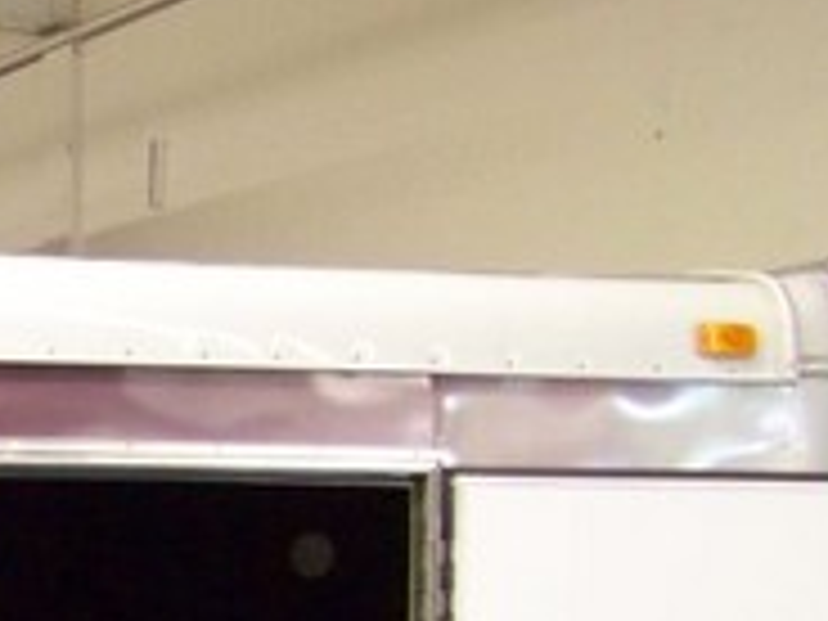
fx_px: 3277
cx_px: -495
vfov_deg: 10.3
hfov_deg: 13.4
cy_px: 1037
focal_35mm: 137
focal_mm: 5.85
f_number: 2.8
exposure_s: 1/30
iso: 314
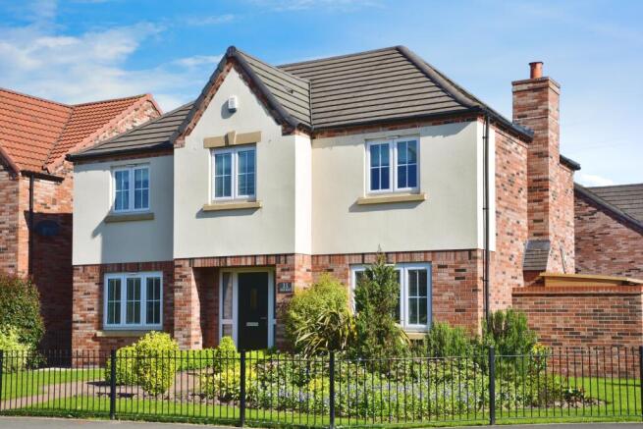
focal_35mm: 48
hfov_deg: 41.1
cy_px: 214
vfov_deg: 28.1
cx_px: 322
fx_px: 857
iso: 200
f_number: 8
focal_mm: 48
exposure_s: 1/320
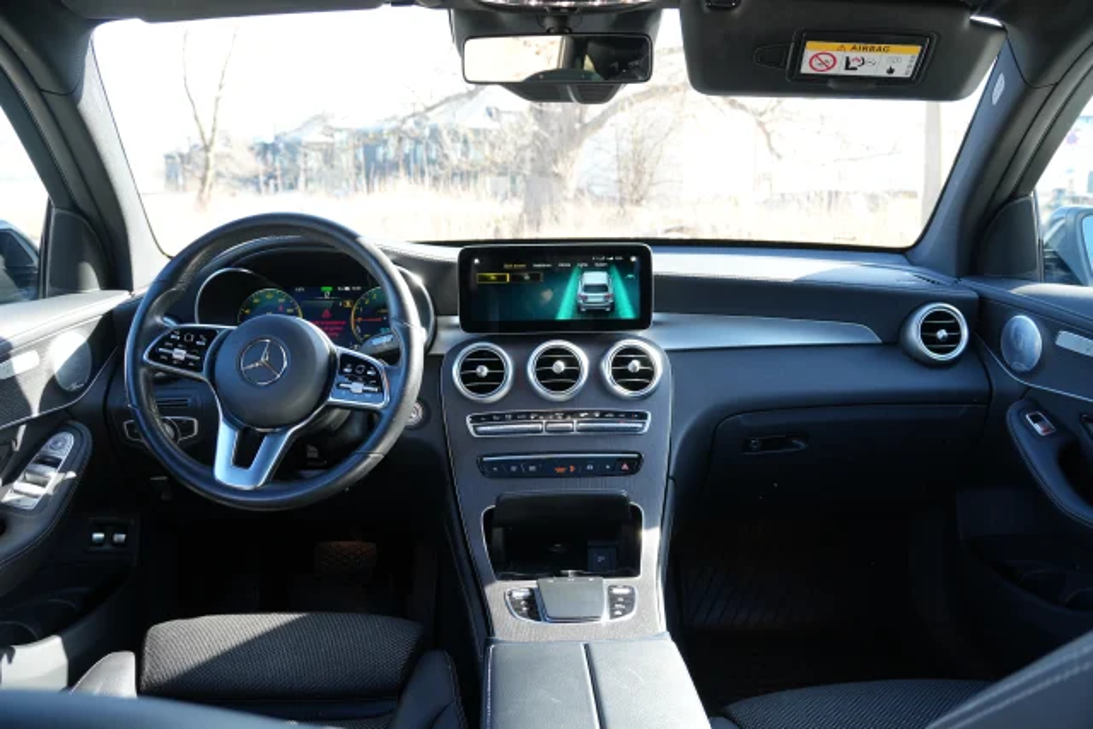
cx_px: 546
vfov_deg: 46.3
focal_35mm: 28
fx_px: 852
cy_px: 364
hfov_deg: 65.4
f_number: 4
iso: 160
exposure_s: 1/60
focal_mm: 18.7
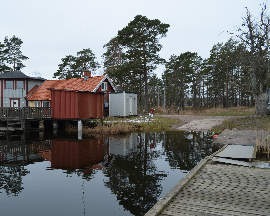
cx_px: 109
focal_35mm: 31
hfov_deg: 56.8
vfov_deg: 47.1
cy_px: 107
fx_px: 248
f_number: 5.6
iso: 100
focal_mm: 18
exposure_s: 1/125
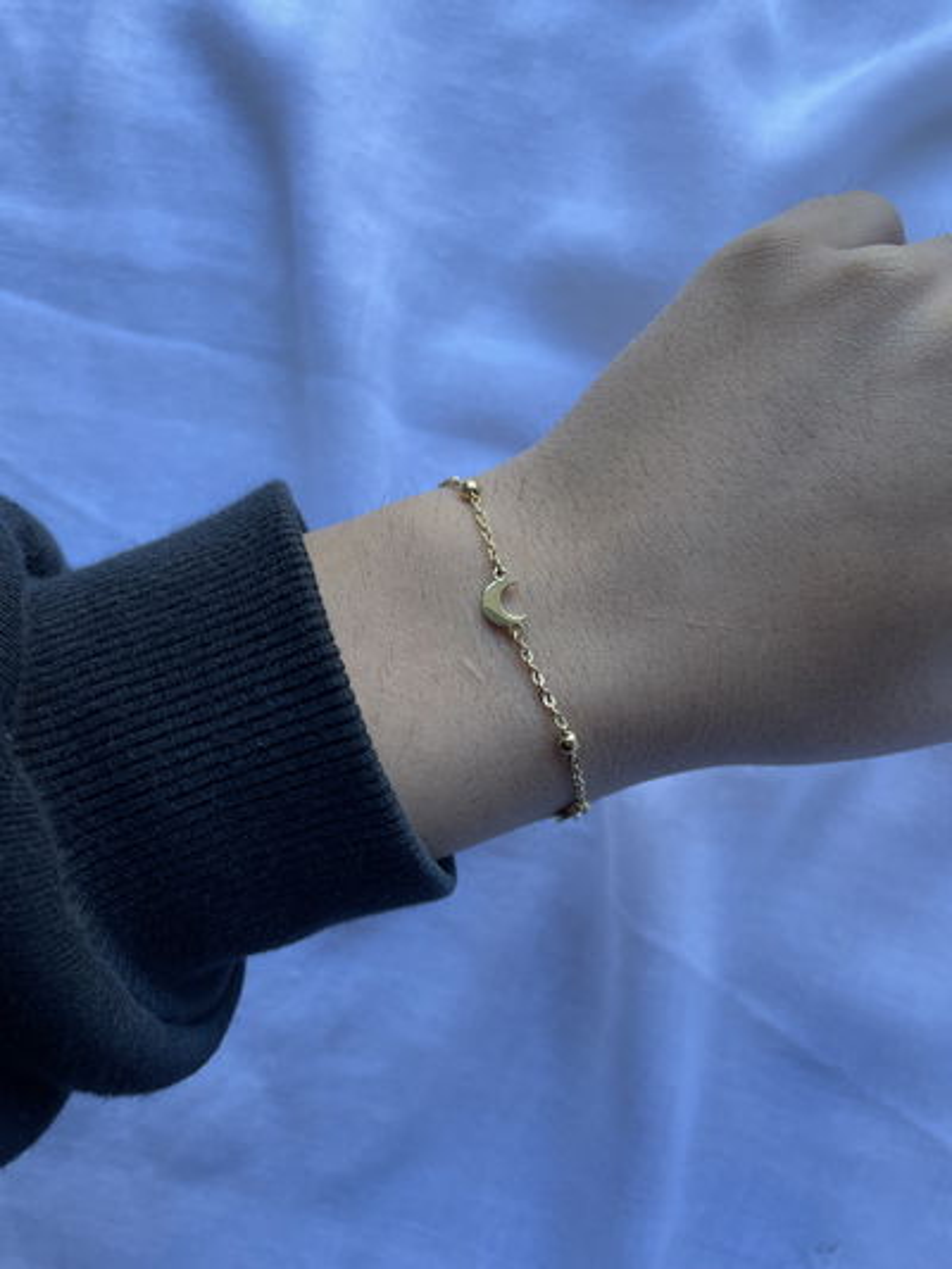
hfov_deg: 53.1
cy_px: 634
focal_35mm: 26
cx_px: 476
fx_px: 953
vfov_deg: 67.3
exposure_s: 1/121
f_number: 1.6
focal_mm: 4.2
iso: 64
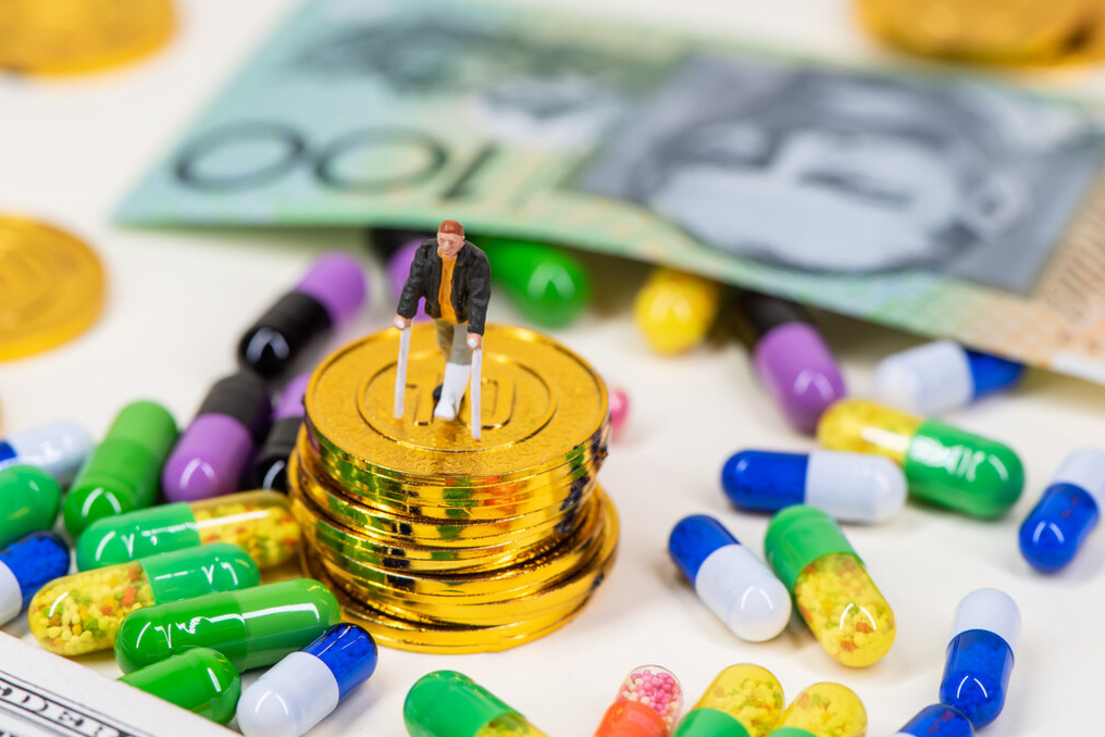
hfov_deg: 16.5
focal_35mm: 124
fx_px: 3807
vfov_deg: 11.1
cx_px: 463
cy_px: 385
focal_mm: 105
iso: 64
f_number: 8
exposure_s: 1/30
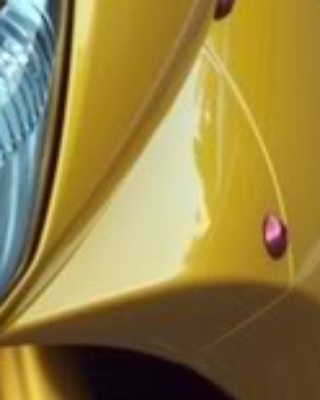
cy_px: -463
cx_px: -52
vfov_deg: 4.4
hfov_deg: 3.6
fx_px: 5150
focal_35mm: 435
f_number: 5.6
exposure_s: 1/45
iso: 100
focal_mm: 60
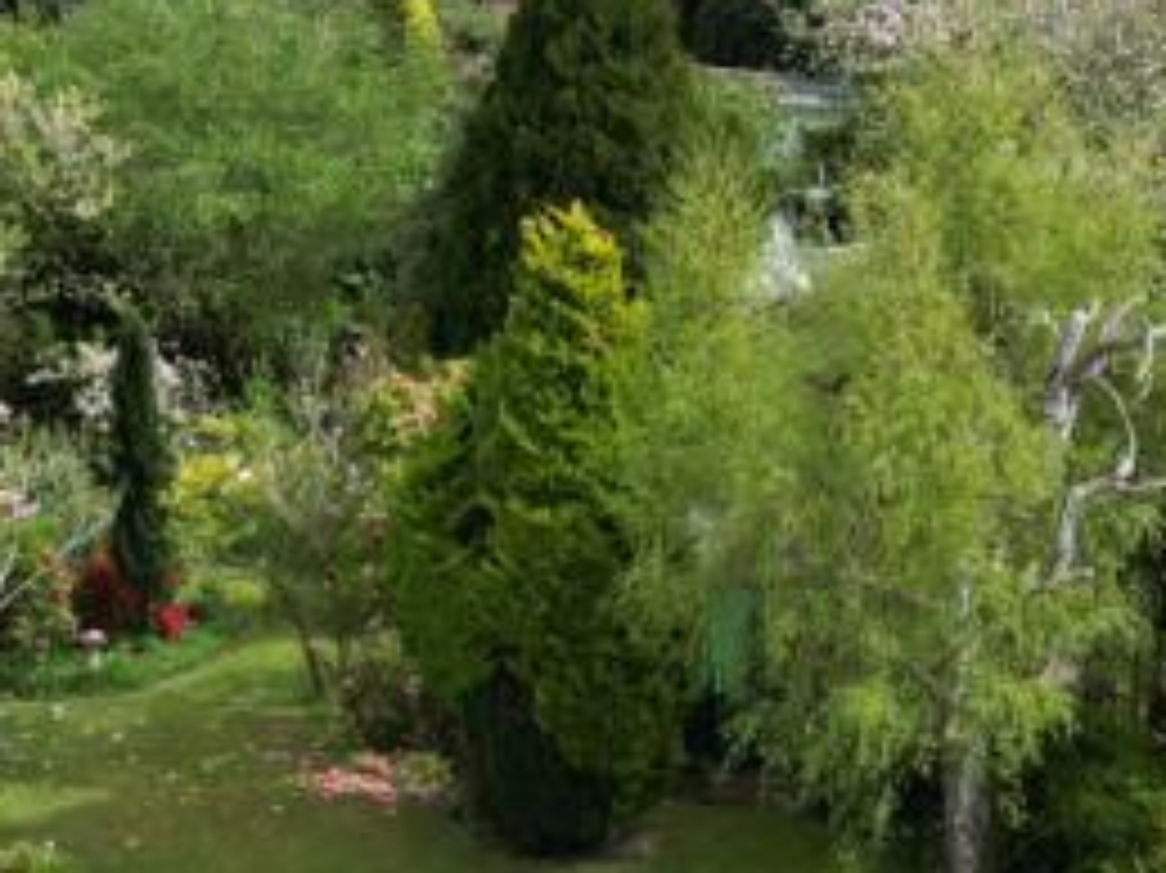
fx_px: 3198
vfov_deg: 15.5
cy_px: 662
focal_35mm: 95
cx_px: 684
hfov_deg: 20.6
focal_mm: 6.72
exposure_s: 1/2500
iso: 130
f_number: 1.7
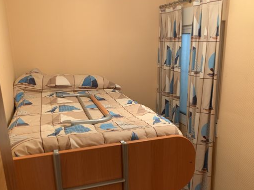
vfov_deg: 39.1
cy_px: 128
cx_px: 147
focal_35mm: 36
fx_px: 264
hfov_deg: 51.2
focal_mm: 4.25
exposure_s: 1/50
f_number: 1.8
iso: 160
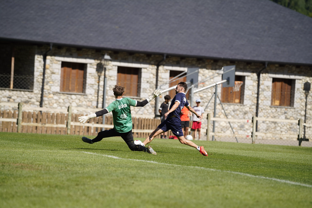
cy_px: 104
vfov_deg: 6.9
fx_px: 1733
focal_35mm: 200
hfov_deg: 10.3
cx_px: 156
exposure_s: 1/1250
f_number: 4
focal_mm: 200
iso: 125
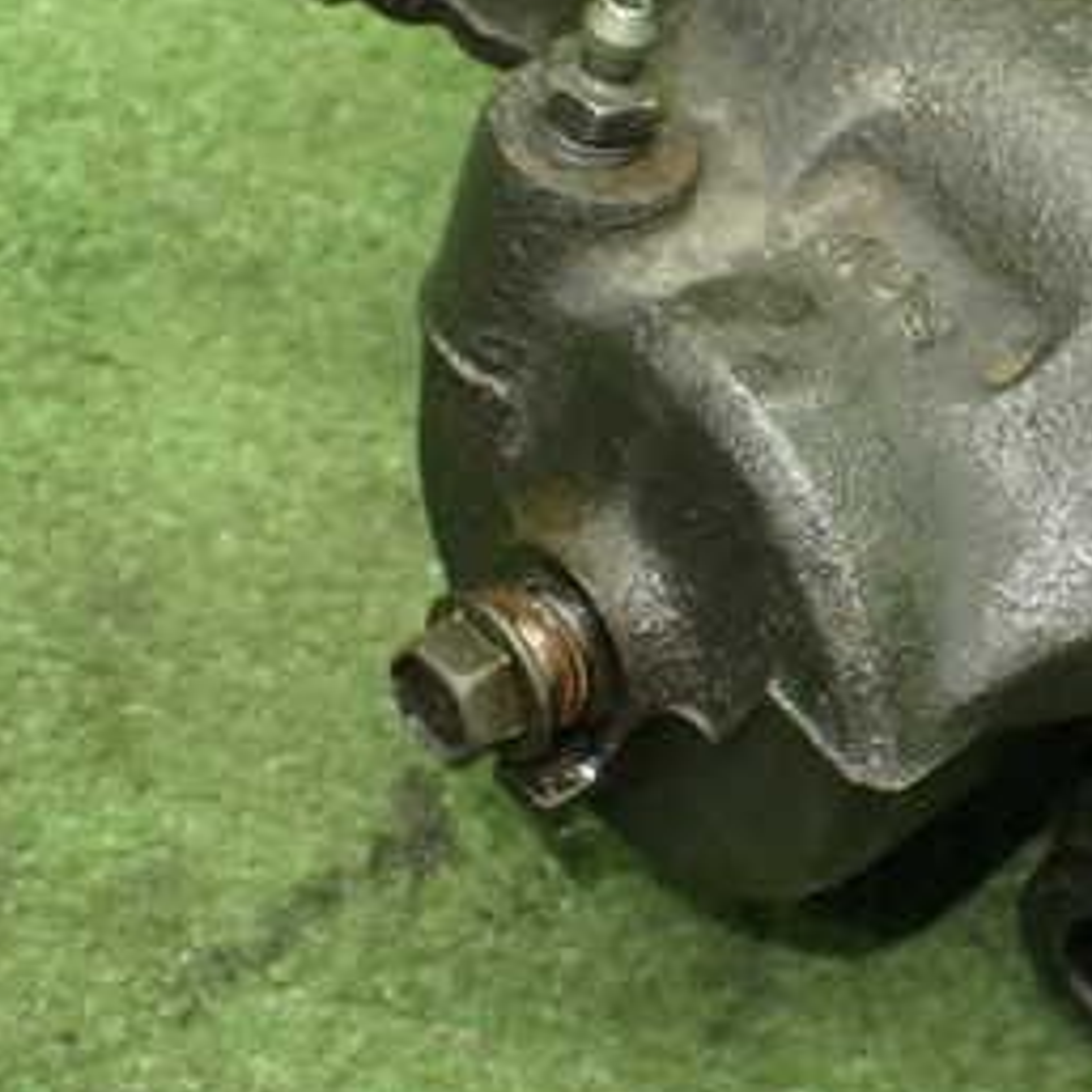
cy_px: 408
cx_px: 1088
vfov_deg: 27.6
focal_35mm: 62
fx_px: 2213
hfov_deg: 26.3
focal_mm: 5.4
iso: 800
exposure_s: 1/60
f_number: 2.3
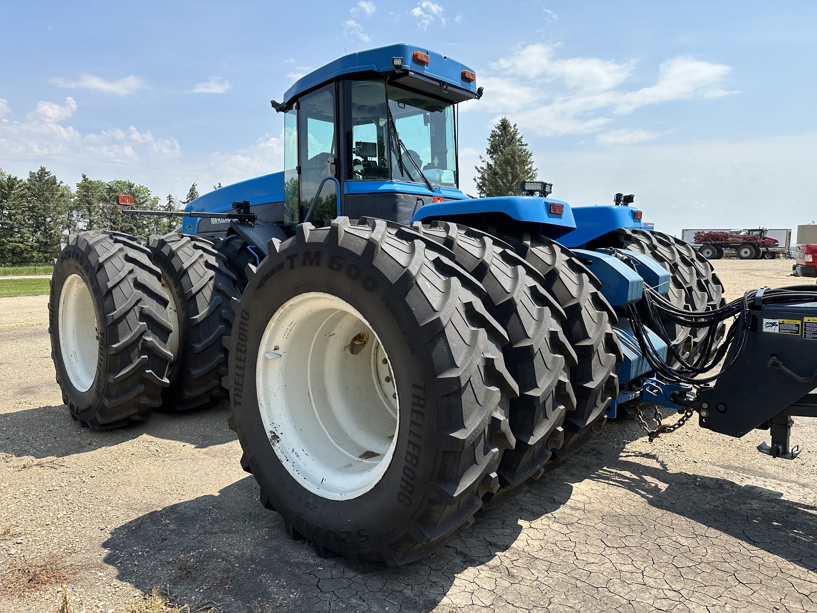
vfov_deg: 56.8
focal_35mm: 24
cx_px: 408
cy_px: 306
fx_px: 566
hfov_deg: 71.6
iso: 80
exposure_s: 1/3597
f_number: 1.78
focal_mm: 6.86
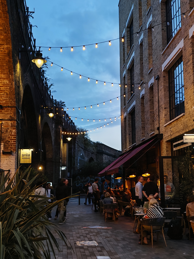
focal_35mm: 46
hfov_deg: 31.5
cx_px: 97
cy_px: 130
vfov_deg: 41.2
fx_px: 344
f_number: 1.6
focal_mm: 5.4
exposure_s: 1/1000
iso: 2500
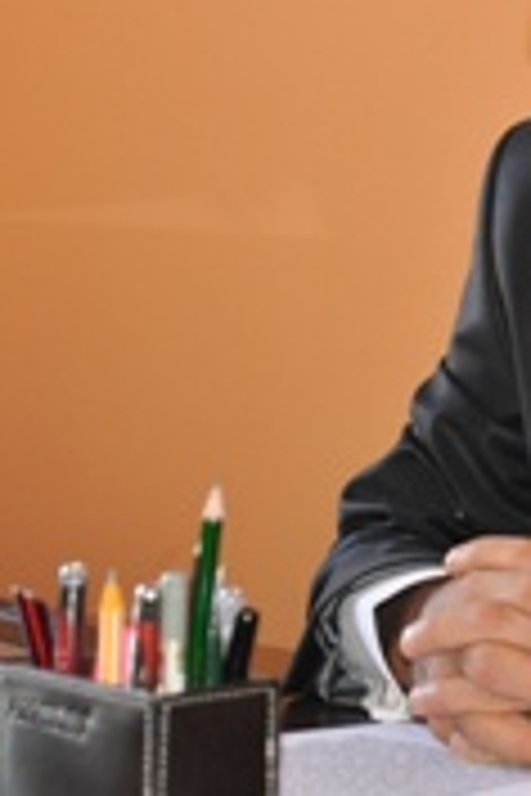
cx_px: 652
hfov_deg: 12.2
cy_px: 189
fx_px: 2434
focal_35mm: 110
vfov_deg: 18.5
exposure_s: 1/60
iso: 800
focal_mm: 26
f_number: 3.8
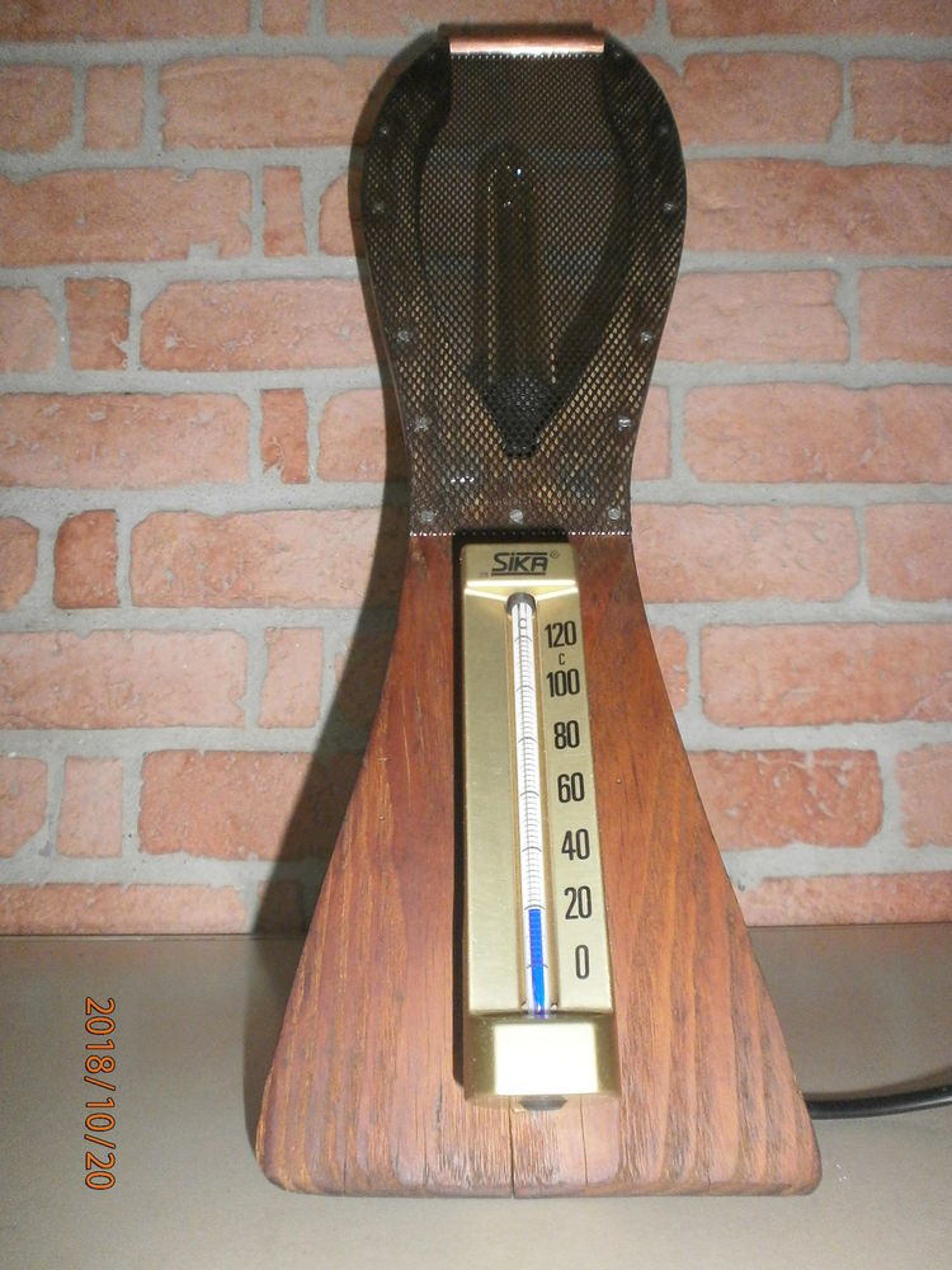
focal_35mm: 27
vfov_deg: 65.3
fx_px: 990
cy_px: 635
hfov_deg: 51.4
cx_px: 476
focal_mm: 4.8
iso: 400
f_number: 2.9
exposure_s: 1/30
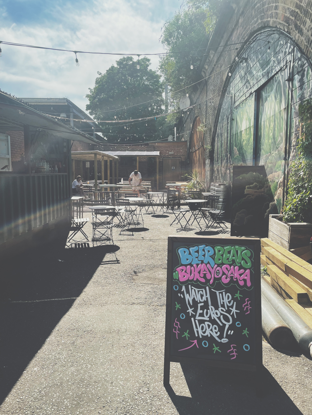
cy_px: 208
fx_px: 312
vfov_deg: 67.3
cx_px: 156
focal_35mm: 26
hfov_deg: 53.1
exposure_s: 1/2681
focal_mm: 4.2
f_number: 1.6
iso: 32
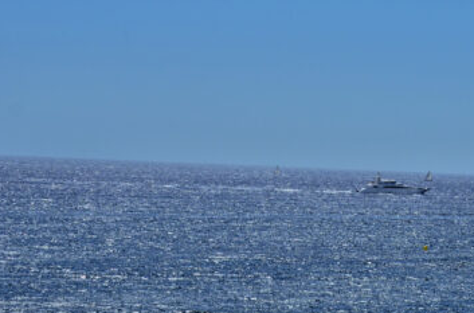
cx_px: 674
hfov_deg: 12.9
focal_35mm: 152
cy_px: 56
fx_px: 2001
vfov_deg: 8.9
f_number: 11
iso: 200
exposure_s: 1/400
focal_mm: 35
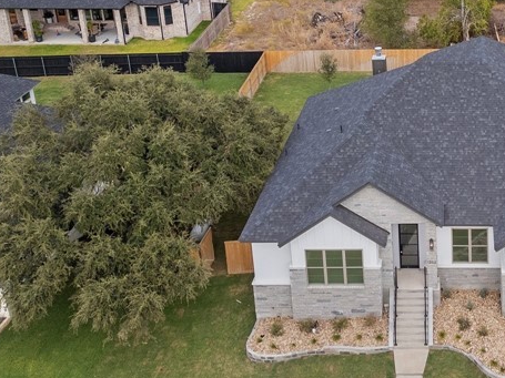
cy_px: 64
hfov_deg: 34.0
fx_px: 788
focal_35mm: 54
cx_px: 432
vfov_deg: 26.4
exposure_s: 1/125
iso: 130
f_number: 1.7
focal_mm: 6.72
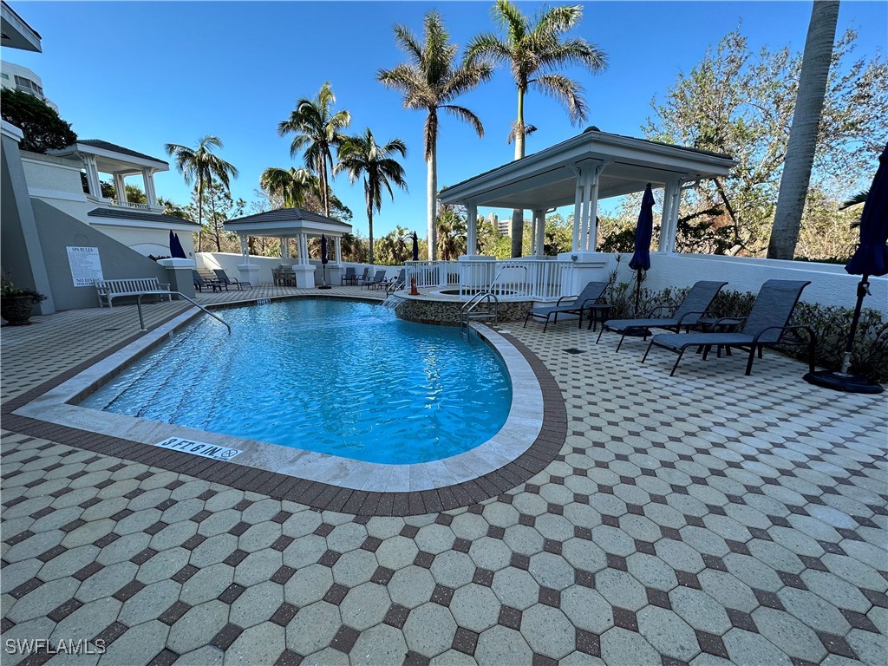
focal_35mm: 14
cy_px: 333
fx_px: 359
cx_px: 444
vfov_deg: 85.7
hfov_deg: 102.1
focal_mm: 2.22
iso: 40
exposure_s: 1/498
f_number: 2.2
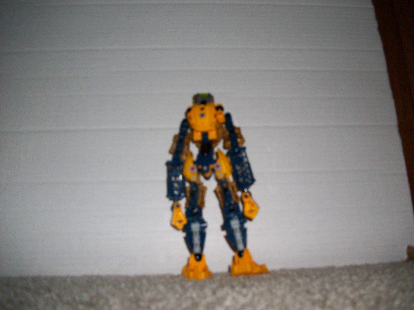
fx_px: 383
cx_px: 207
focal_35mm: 32
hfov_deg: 56.8
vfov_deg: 44.2
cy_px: 155
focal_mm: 5.7
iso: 250
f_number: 2.9
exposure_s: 1/500
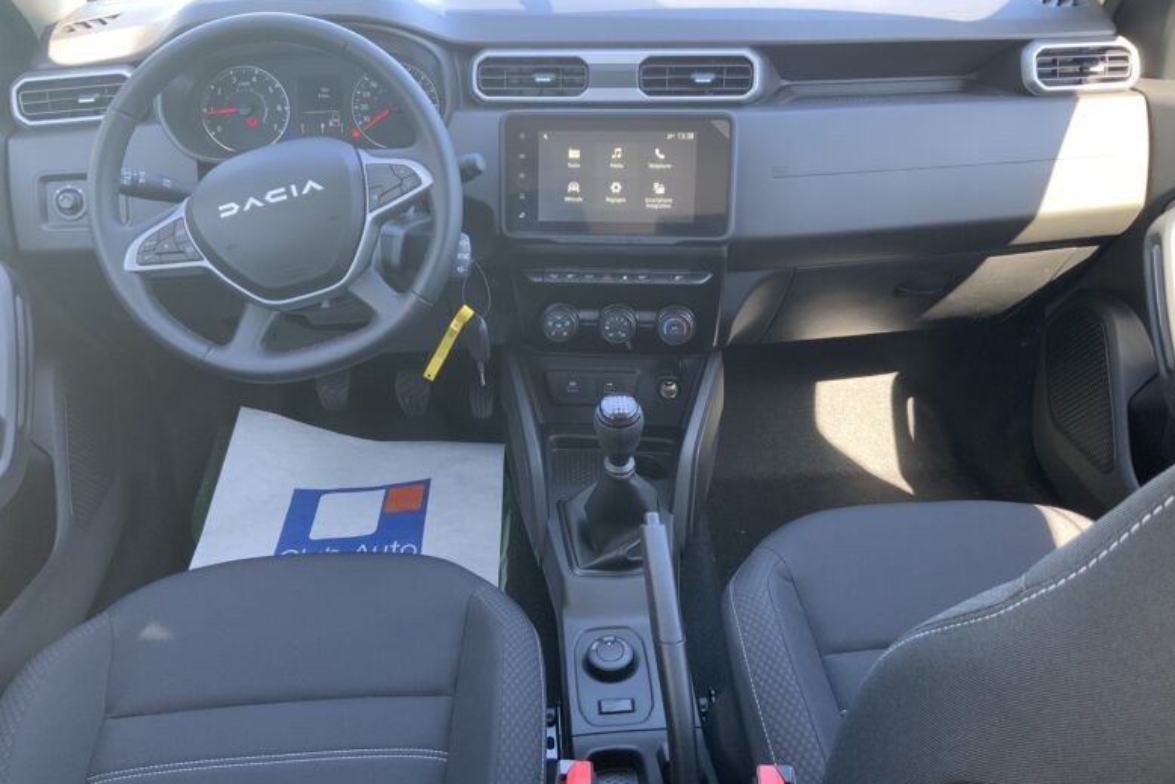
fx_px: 1012
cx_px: 580
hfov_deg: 60.3
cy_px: 378
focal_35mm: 31
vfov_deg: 42.3
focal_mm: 3
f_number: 1.8
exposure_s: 1/61
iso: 64
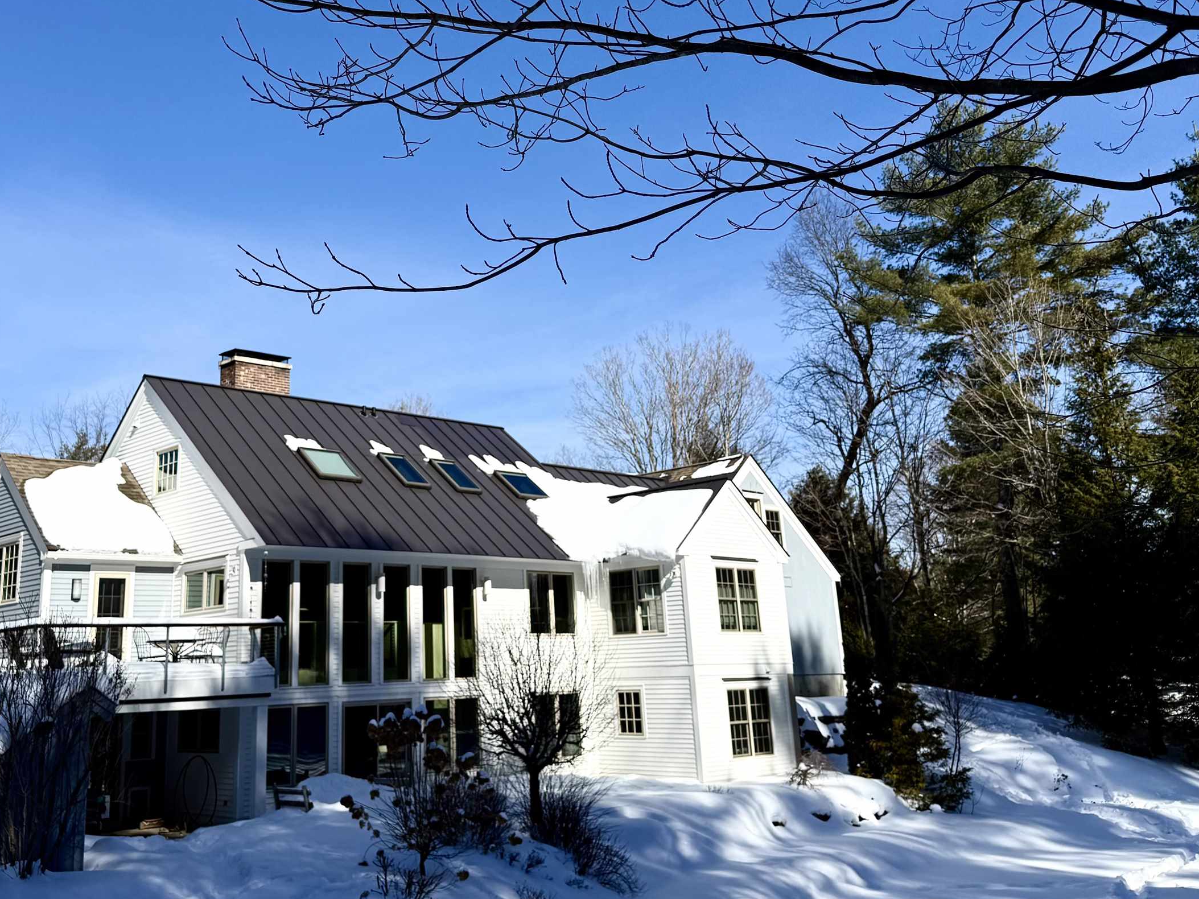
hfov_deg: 52.2
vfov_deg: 40.3
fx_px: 1212
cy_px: 325
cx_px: 474
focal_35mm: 35
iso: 80
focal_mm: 6.76
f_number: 1.78
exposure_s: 1/6711
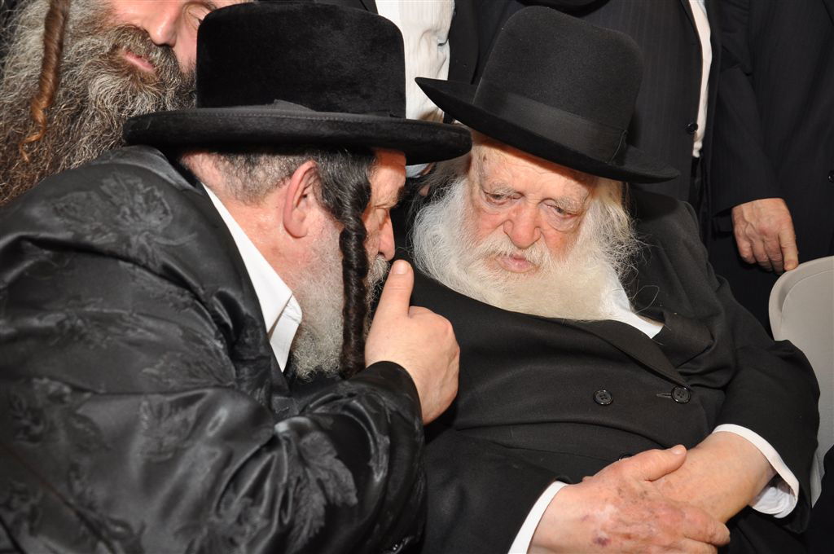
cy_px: 277
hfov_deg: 51.3
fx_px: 868
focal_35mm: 38
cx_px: 417
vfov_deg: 35.4
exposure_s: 1/60
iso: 400
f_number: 5.6
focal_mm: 25
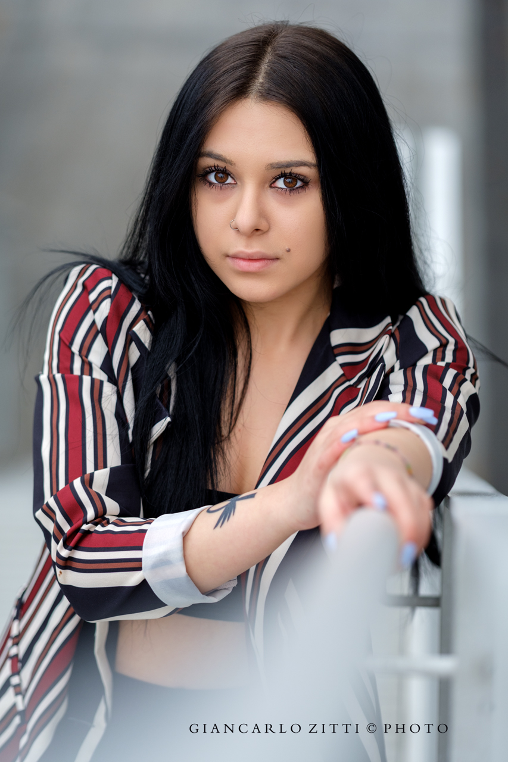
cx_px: 254
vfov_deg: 15.2
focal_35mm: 135
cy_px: 381
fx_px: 2858
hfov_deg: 10.2
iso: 400
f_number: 2
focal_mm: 90
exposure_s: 1/1250
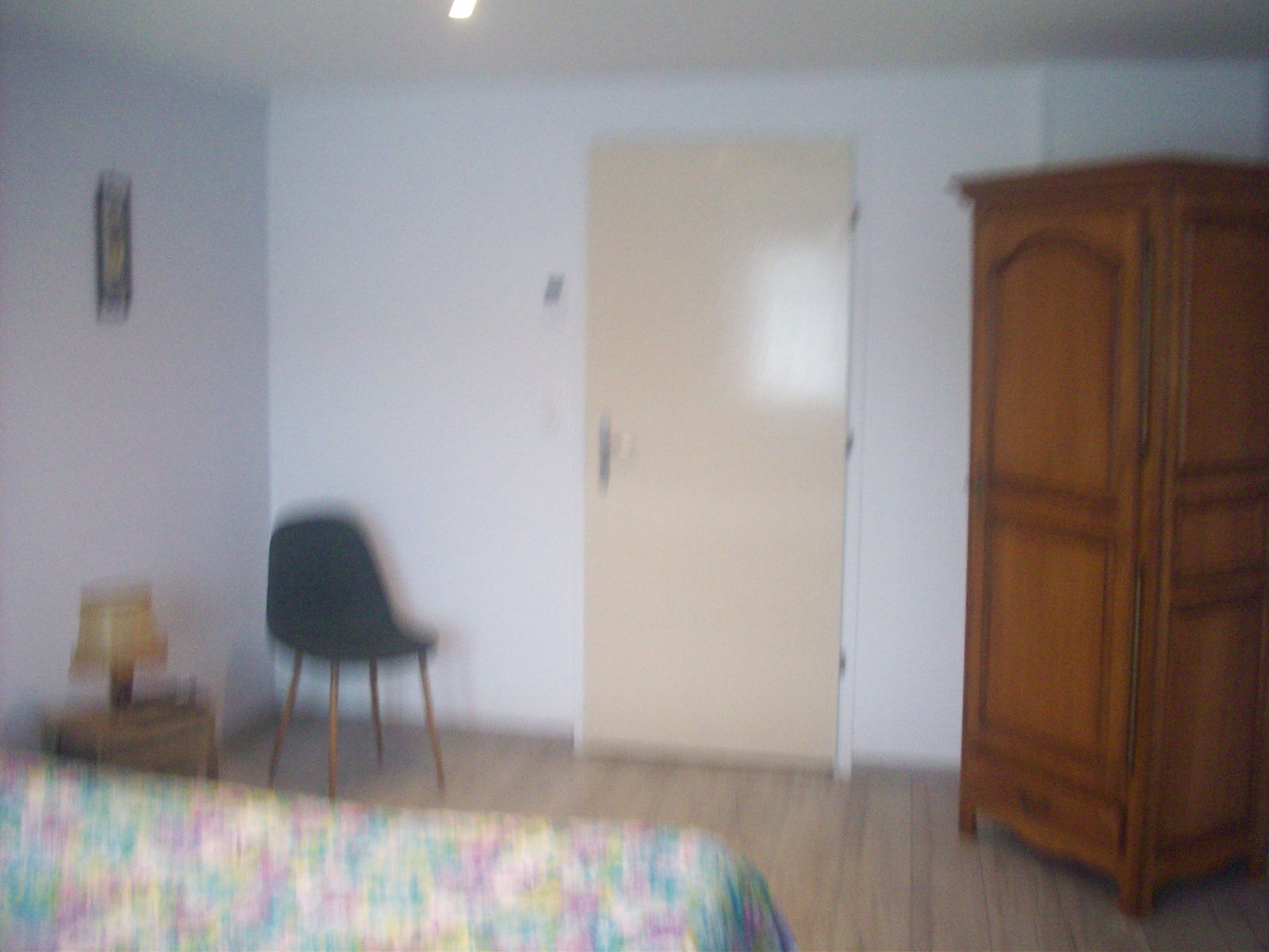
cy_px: 476
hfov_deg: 50.1
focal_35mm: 37
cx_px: 634
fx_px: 1356
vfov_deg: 38.7
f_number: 2.8
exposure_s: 1/23.6
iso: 160
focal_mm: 6.2
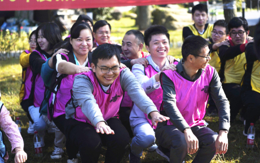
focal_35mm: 107
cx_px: 131
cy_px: 85
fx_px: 758
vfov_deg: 12.2
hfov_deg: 19.5
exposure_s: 1/640
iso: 100
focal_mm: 104
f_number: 4
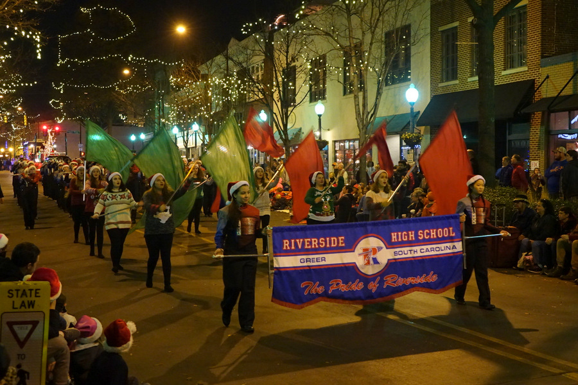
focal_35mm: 57
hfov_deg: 35.1
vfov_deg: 23.8
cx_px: 289
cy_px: 192
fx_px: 915
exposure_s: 1/60
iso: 2000
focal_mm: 21.05
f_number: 2.8
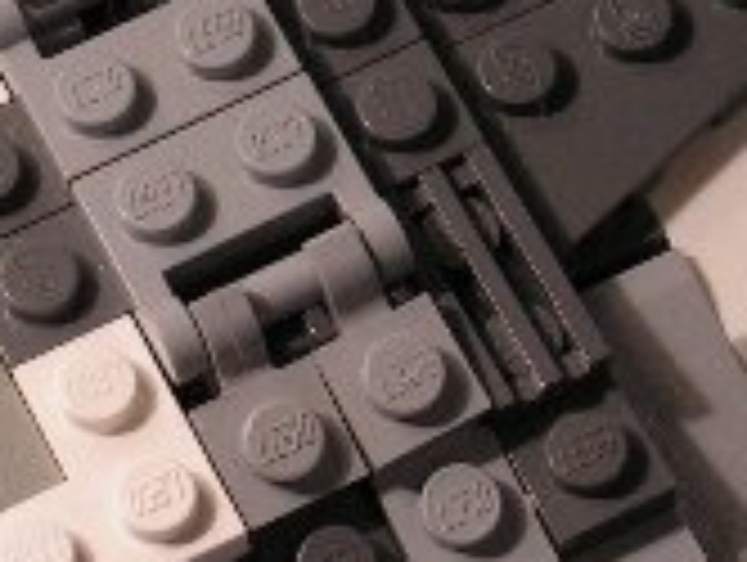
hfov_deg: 8.3
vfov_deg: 6.3
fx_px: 5122
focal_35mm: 237
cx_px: 351
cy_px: 337
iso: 125
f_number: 3.3
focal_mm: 12.9
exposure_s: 1/80
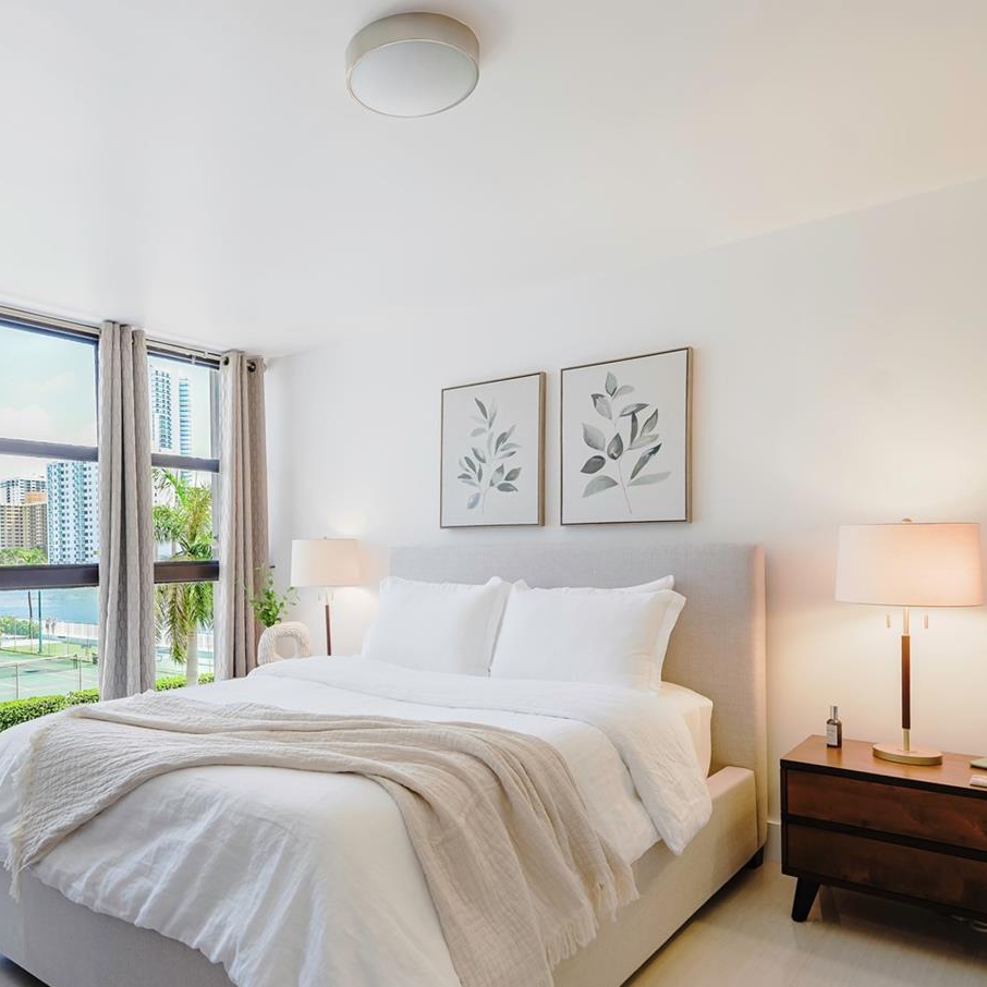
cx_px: 275
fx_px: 774
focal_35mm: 24
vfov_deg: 64.9
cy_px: 547
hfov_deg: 62.1
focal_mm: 16
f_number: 5
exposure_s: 1/800
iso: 640
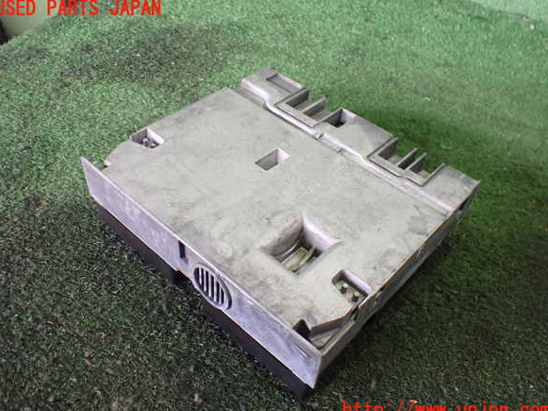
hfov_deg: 58.4
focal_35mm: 31
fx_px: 490
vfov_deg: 45.4
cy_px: 210
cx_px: 273
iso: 800
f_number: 2.3
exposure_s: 1/80
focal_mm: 5.4
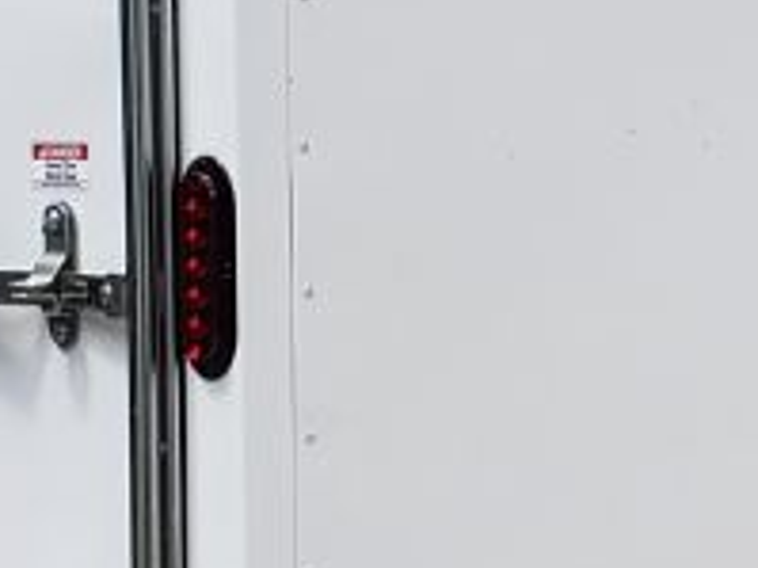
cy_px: 332
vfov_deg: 8.1
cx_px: 987
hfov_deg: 10.6
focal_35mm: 183
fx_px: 4005
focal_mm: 4.3
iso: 50
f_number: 2.4
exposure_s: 1/922
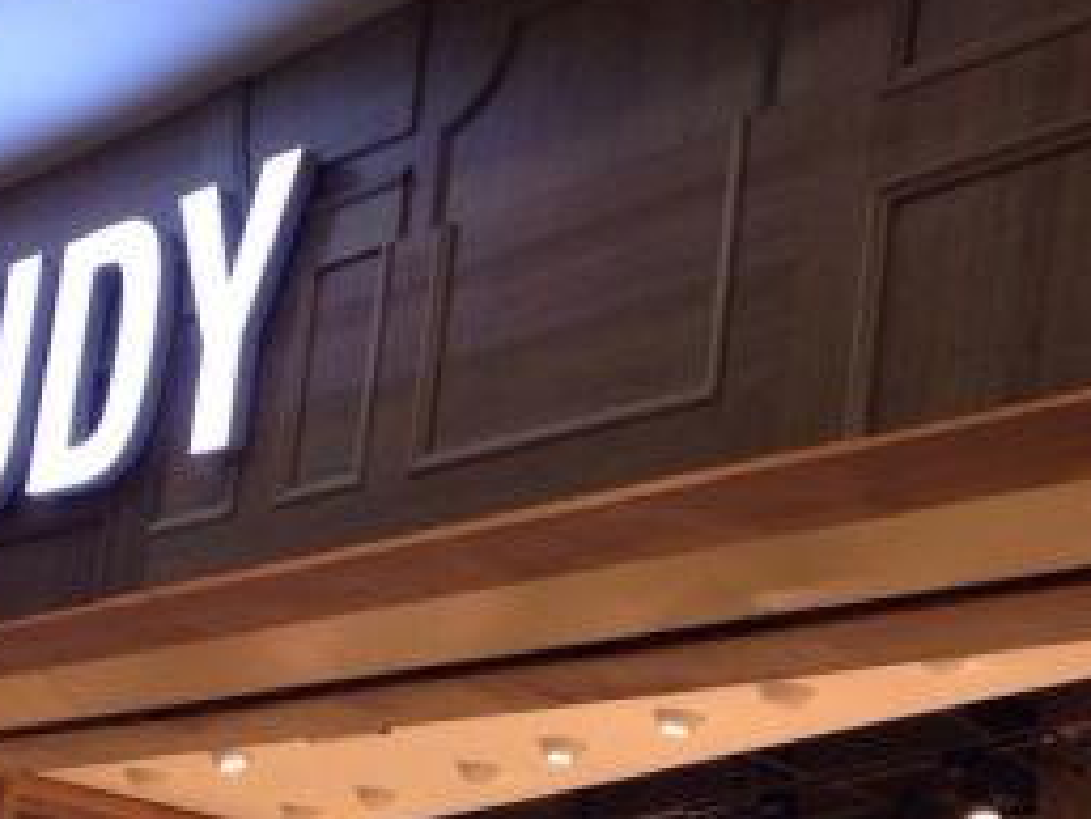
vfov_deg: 16.1
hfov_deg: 21.7
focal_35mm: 90
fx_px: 2838
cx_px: 403
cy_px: 813
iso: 64
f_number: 2.4
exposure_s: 1/40
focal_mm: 4.12
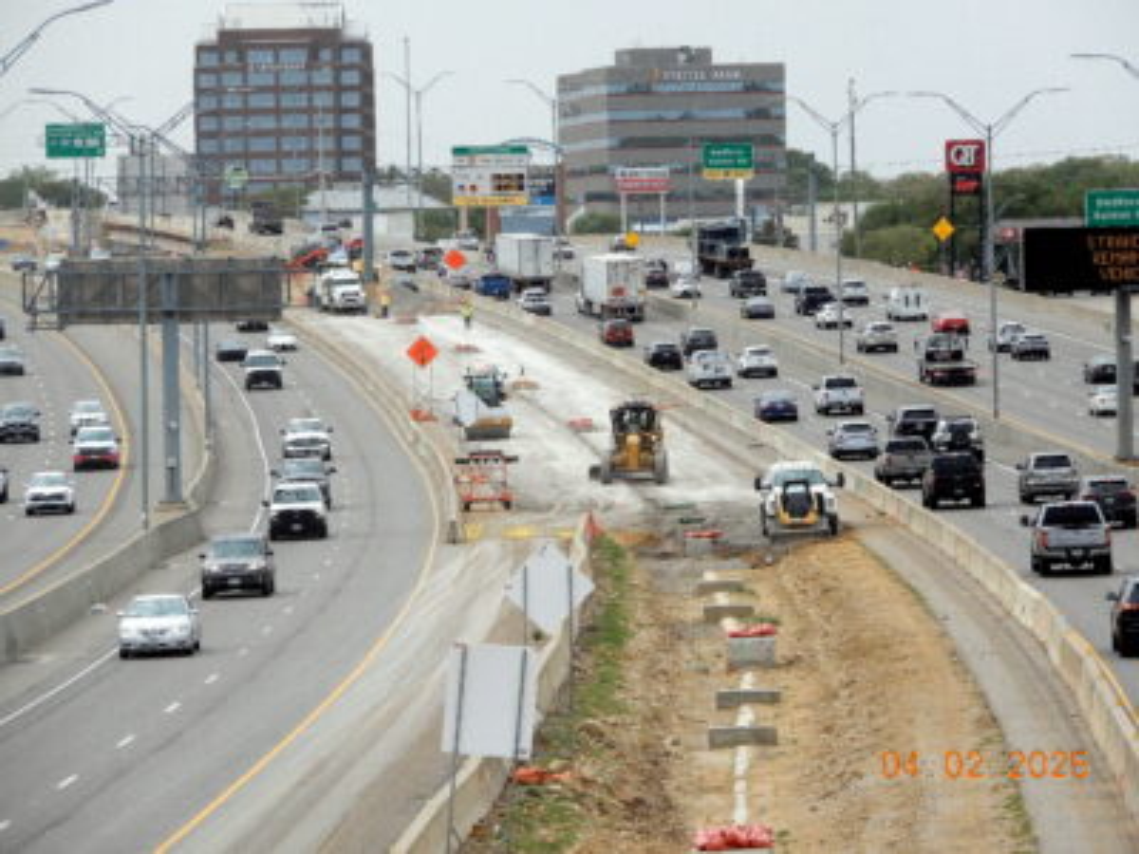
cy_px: 427
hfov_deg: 8.8
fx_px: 7403
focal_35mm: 225
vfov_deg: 6.6
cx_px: 570
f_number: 5.6
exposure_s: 1/500
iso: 80
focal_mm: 40.1
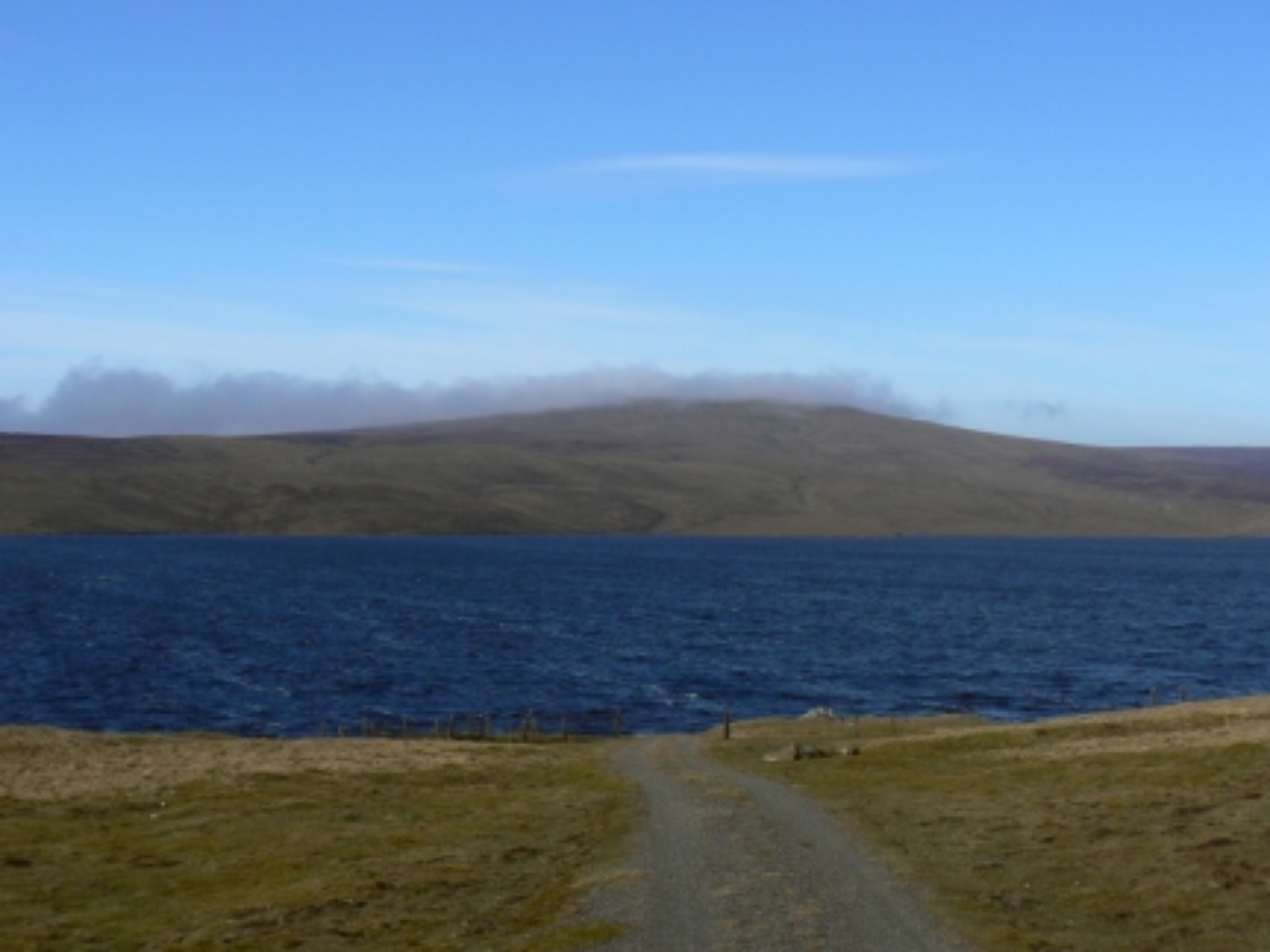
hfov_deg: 34.3
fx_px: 2055
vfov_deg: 26.1
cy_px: 476
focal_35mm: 56
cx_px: 635
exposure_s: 1/400
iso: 80
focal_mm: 9.3
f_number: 7.1
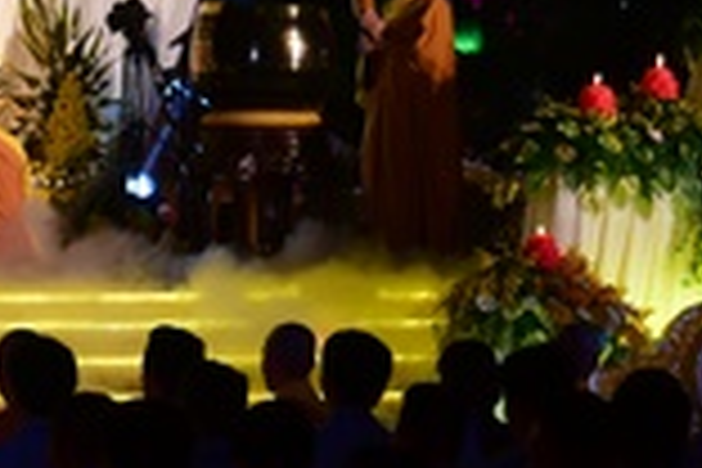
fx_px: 5674
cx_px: -333
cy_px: -356
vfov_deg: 4.7
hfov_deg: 7.0
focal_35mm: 291
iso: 800
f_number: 4
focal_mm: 70
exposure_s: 1/80
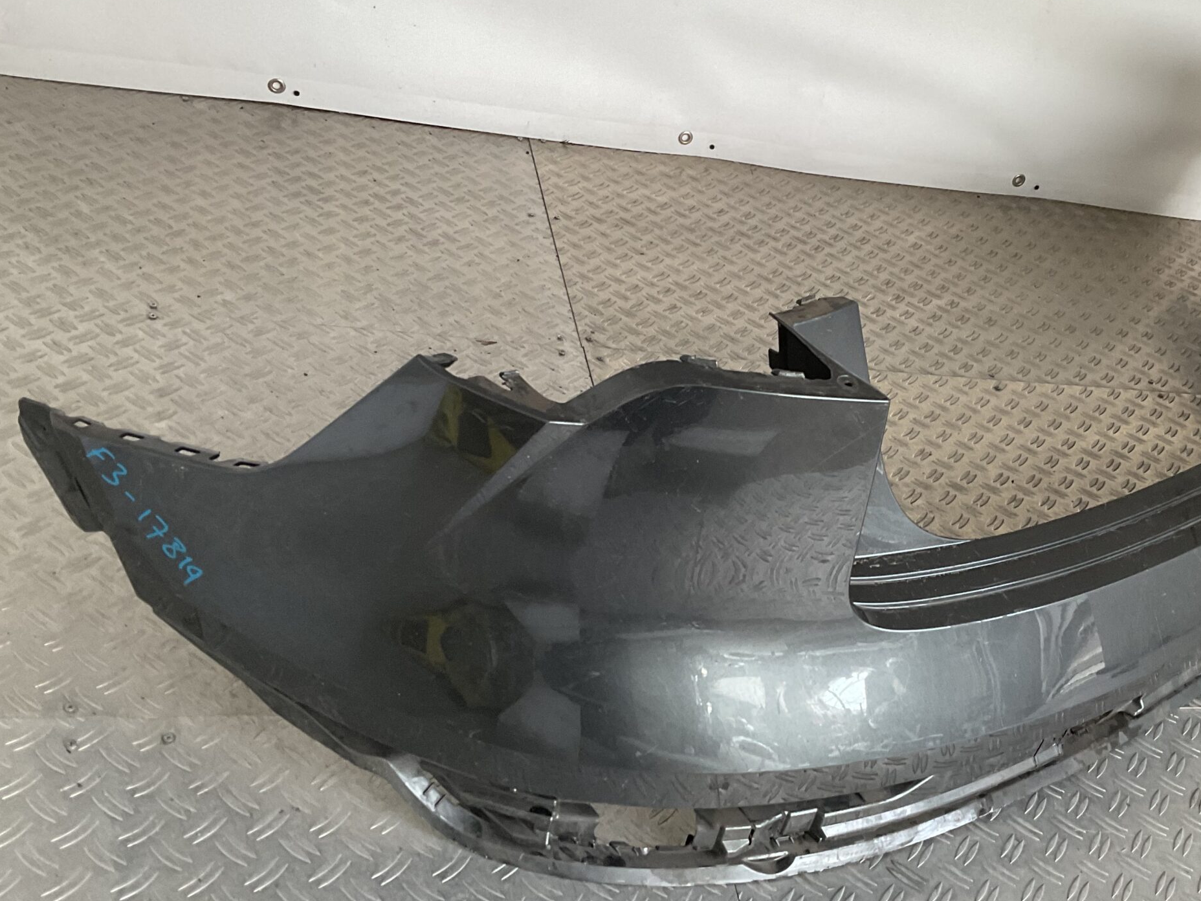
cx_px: 753
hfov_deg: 46.4
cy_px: 447
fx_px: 1388
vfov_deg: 36.0
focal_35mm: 40
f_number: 1.8
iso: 80
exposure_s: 1/60
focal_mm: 3
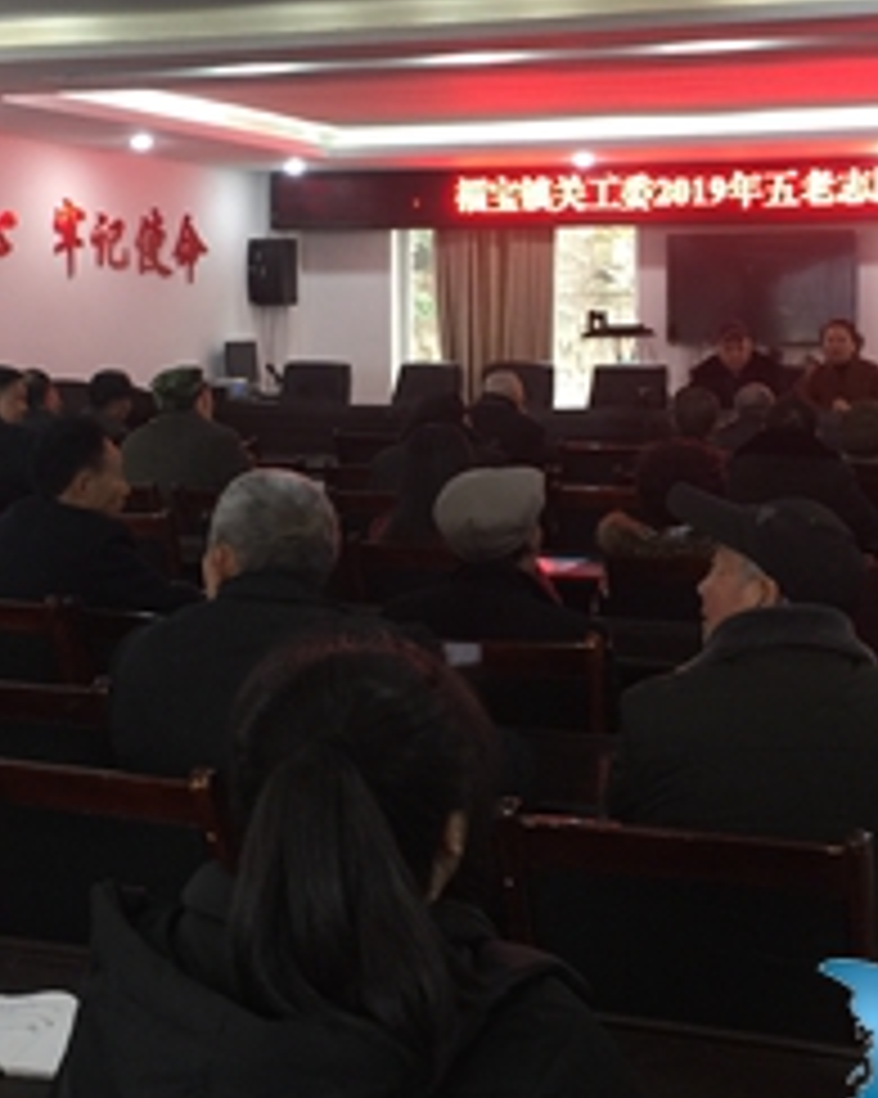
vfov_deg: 32.4
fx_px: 1885
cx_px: 504
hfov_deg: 26.2
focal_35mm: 58
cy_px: 443
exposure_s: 1/17
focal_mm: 4.15
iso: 50
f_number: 2.2
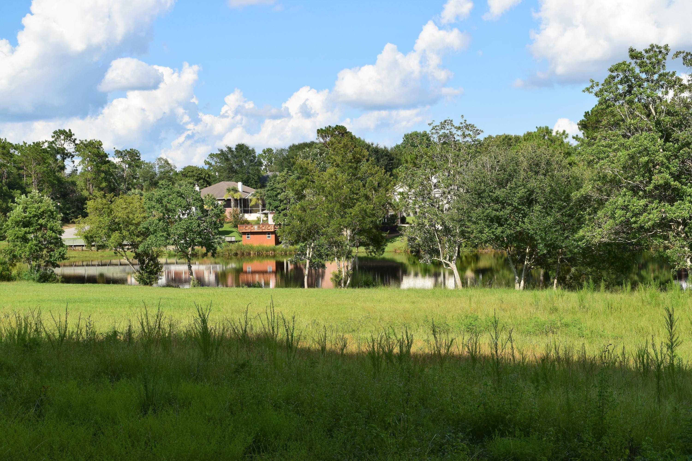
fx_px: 1096
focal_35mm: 57
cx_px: 346
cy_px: 230
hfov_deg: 35.1
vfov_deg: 23.8
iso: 400
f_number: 11
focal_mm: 38
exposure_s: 1/500
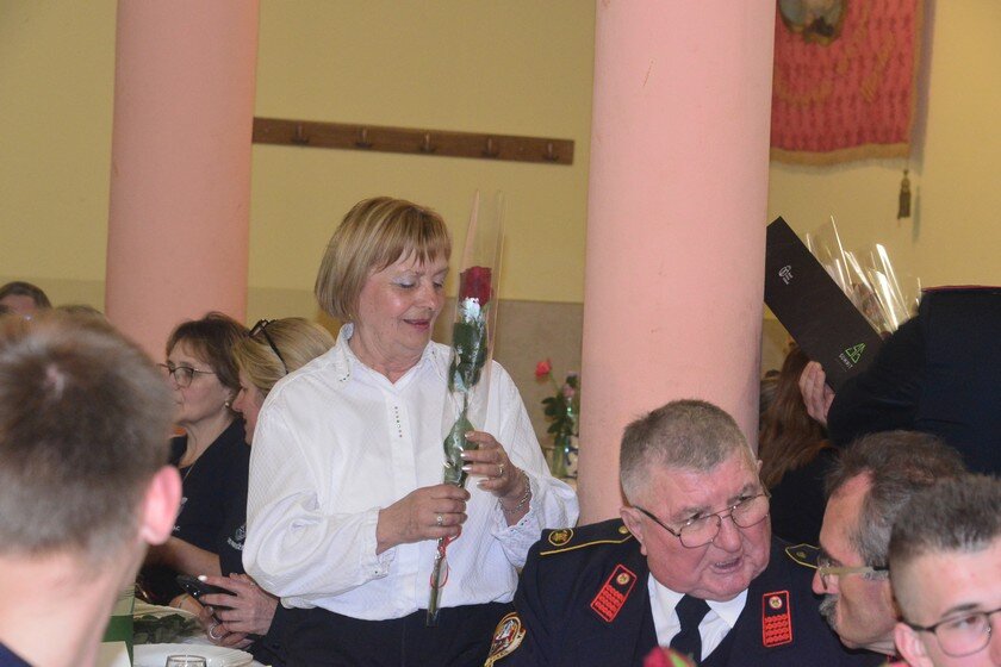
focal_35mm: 105
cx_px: 500
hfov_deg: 19.5
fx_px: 2919
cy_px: 334
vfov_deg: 13.0
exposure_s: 1/60
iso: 6400
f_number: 8
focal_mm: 105
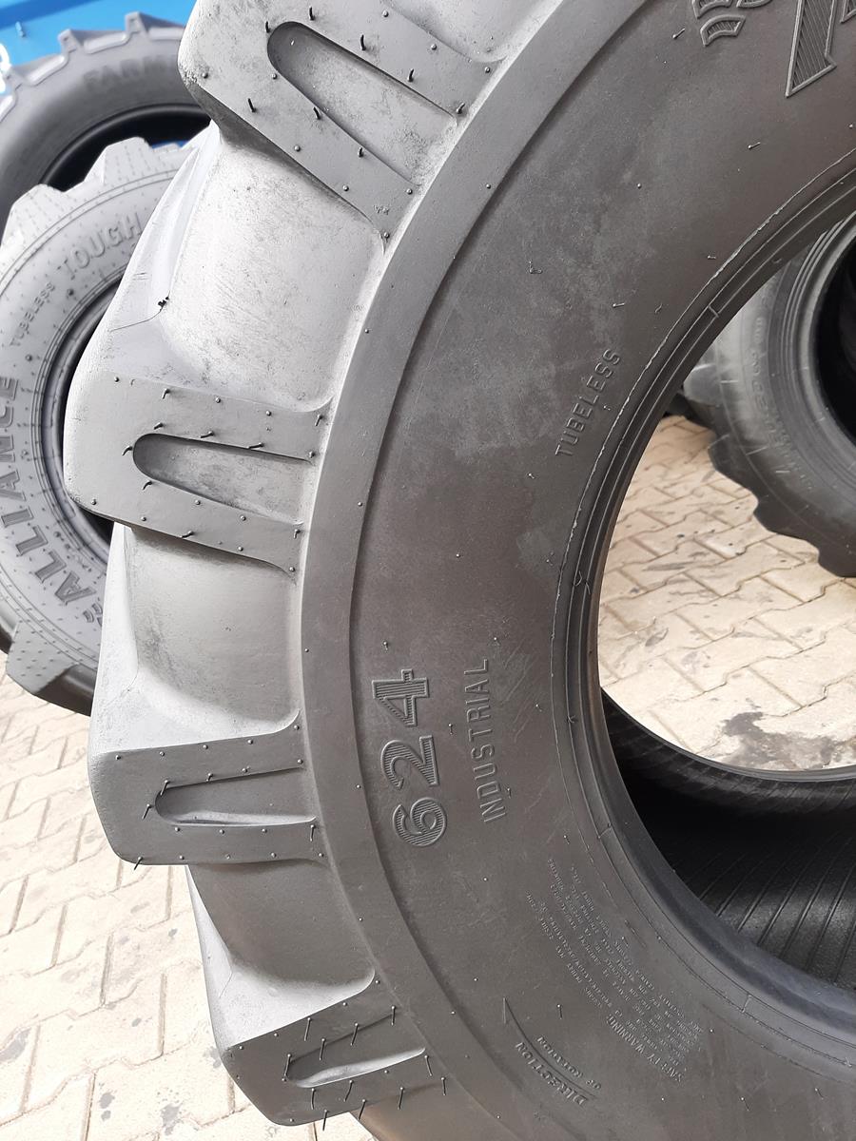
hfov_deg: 53.1
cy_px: 570
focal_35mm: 26
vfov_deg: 67.3
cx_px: 428
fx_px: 857
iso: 40
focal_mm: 3.93
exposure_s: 1/288
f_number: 1.7
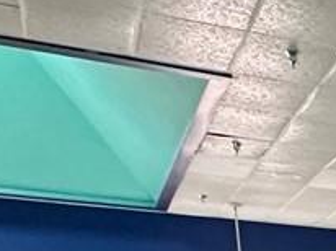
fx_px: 1057
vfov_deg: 11.7
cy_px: 554
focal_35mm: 109
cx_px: 982
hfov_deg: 11.5
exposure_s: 1/120
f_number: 2.2
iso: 250
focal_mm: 2.22
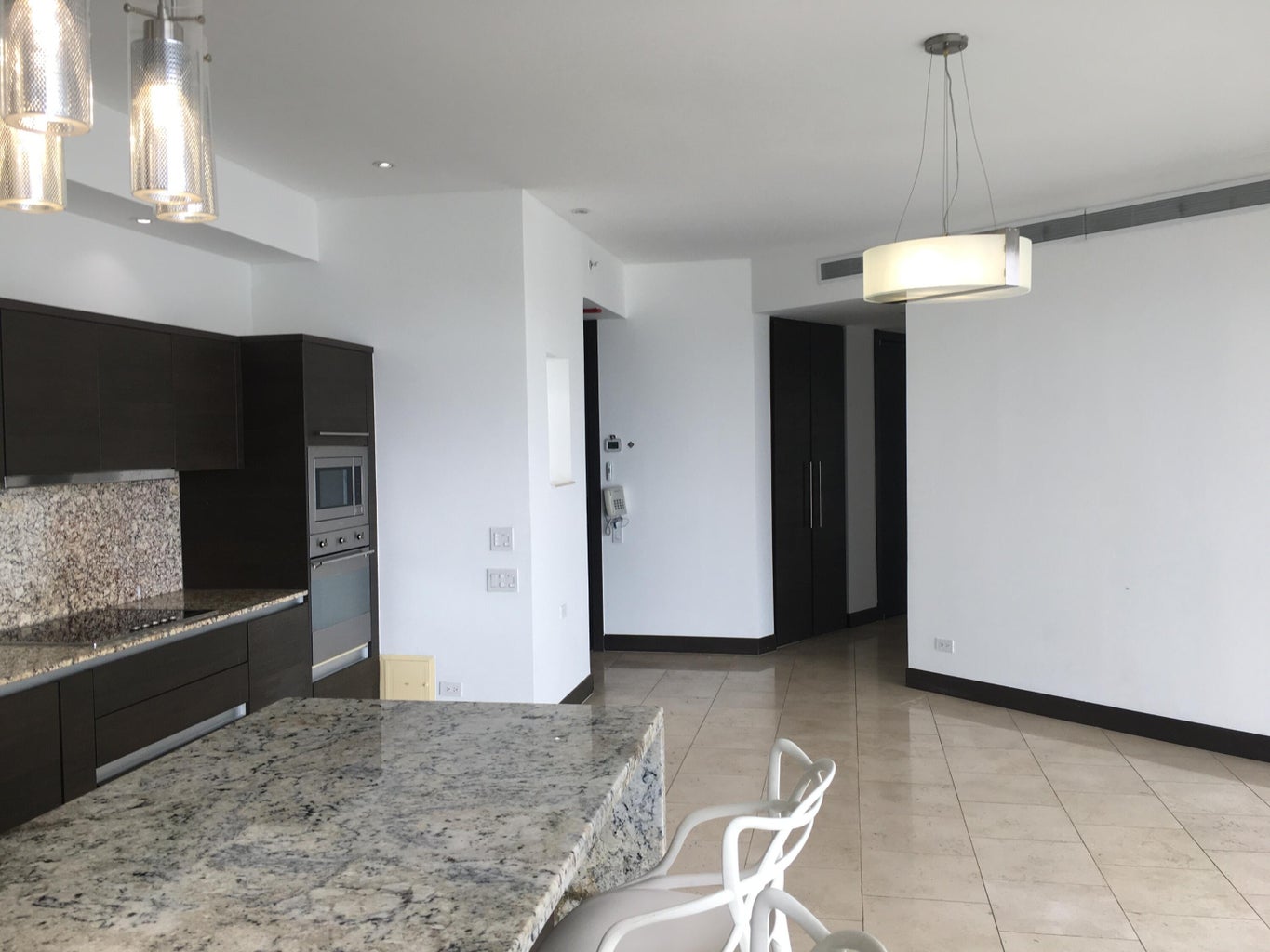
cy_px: 476
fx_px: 1064
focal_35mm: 29
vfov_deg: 48.2
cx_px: 635
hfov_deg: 61.7
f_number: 2.2
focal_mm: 4.15
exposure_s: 1/109
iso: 25
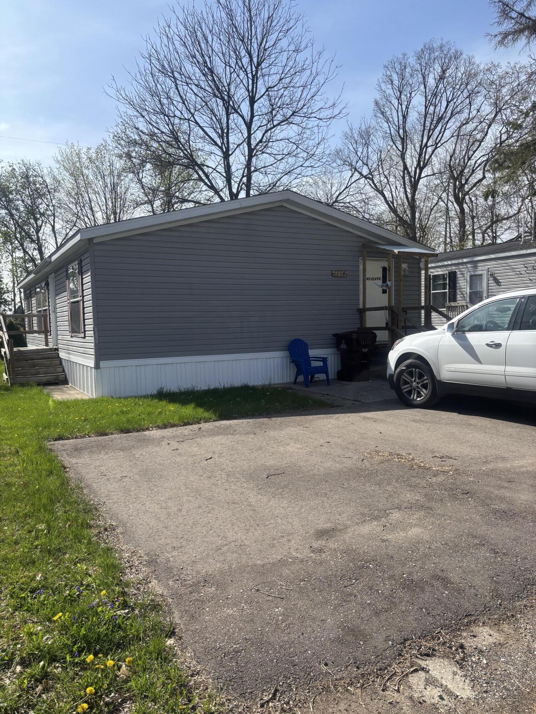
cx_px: 268
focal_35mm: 26
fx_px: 537
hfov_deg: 53.1
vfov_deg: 67.3
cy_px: 357
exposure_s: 1/2639
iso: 50
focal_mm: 5.96
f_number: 1.6
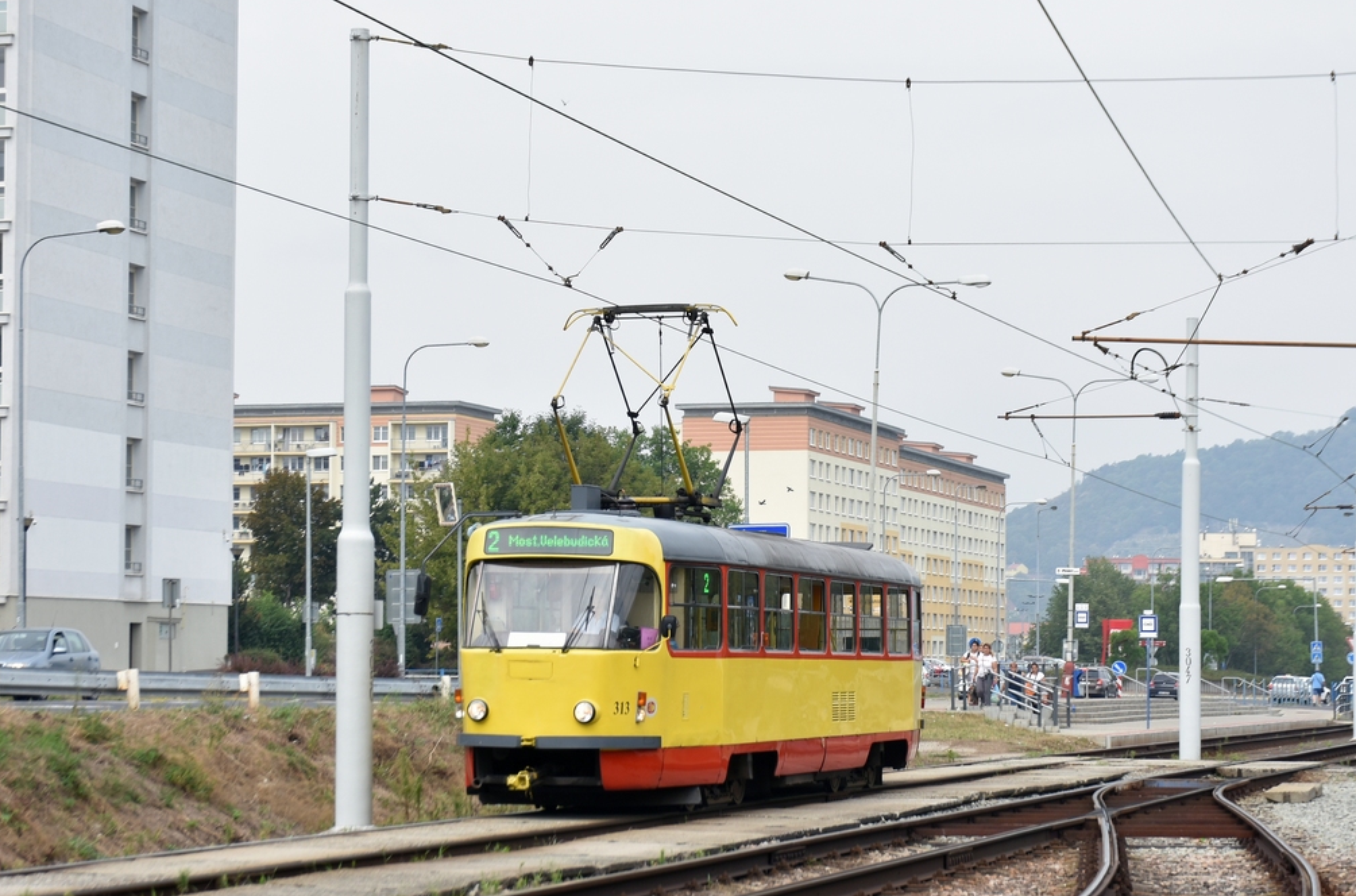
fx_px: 3230
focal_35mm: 86
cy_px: 496
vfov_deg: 15.8
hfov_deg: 23.7
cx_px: 668
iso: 125
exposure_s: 1/250
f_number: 8
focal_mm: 48
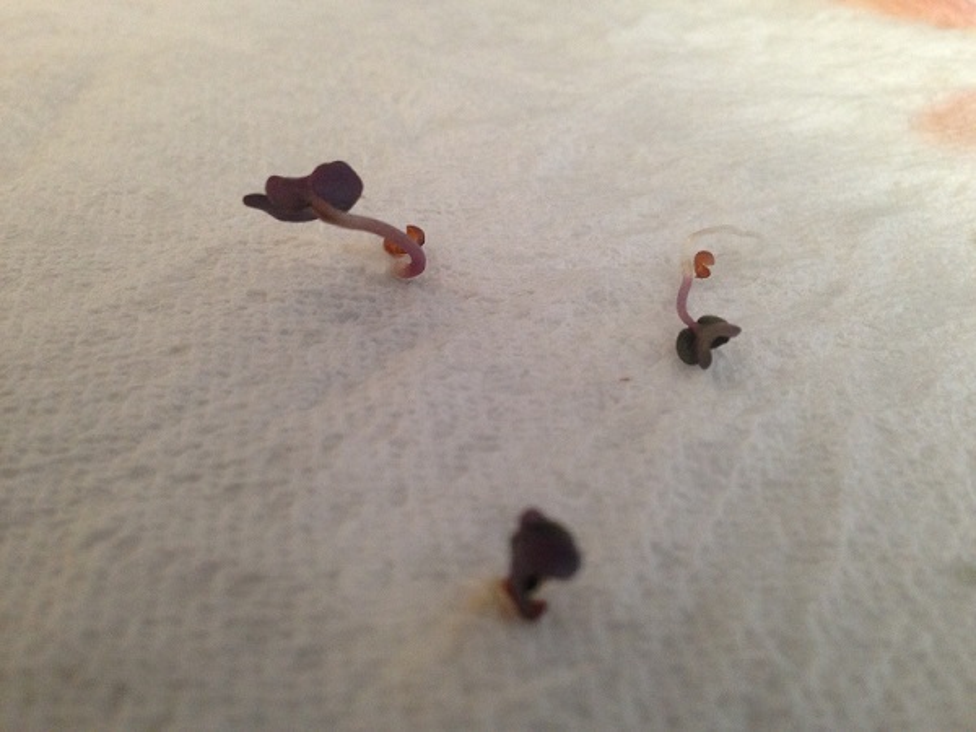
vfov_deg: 42.9
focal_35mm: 33
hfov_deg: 55.4
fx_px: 930
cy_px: 366
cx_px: 488
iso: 200
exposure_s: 1/20
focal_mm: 4.12
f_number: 2.4
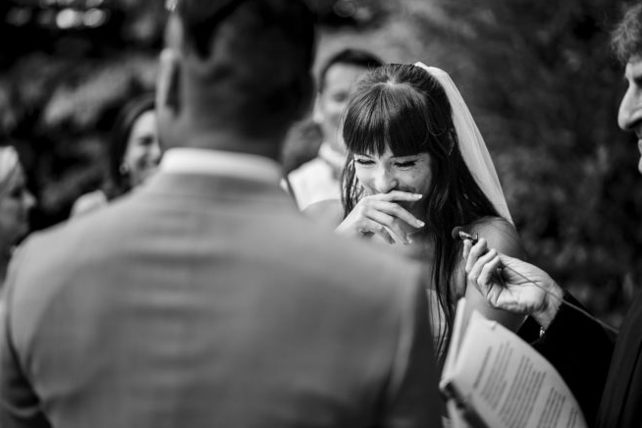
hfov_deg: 22.4
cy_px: 217
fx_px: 1623
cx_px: 310
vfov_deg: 15.0
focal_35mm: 91
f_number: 1.8
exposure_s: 1/400
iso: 160
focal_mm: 85
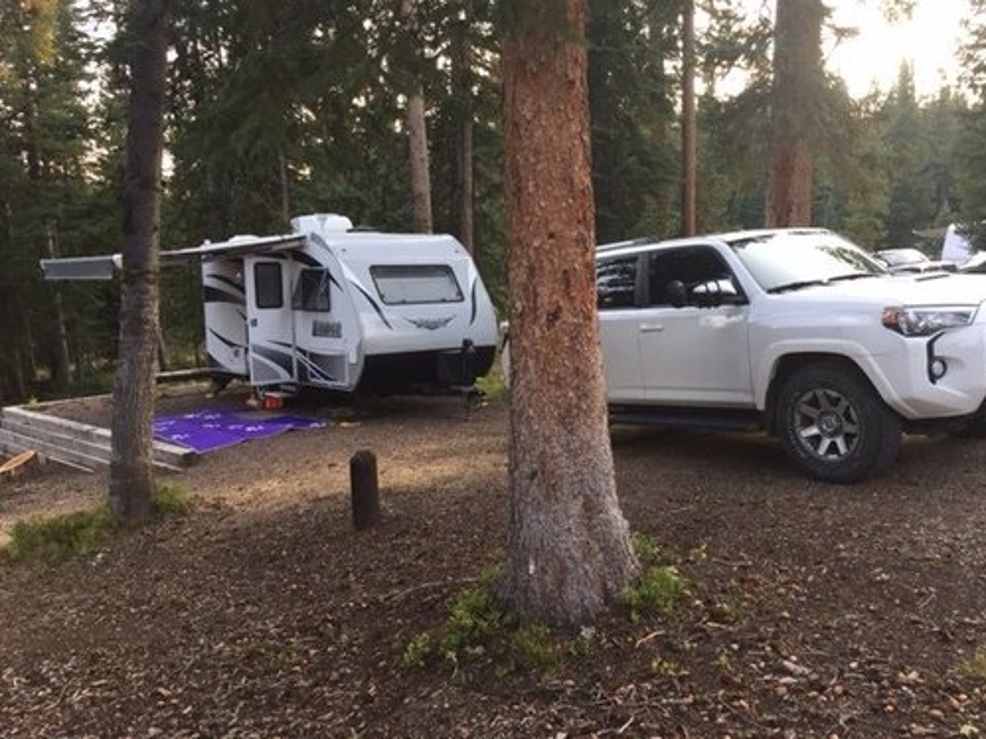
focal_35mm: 31
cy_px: 360
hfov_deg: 58.3
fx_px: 883
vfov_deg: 45.4
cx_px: 525
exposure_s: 1/40
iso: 32
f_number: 2.2
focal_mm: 4.15
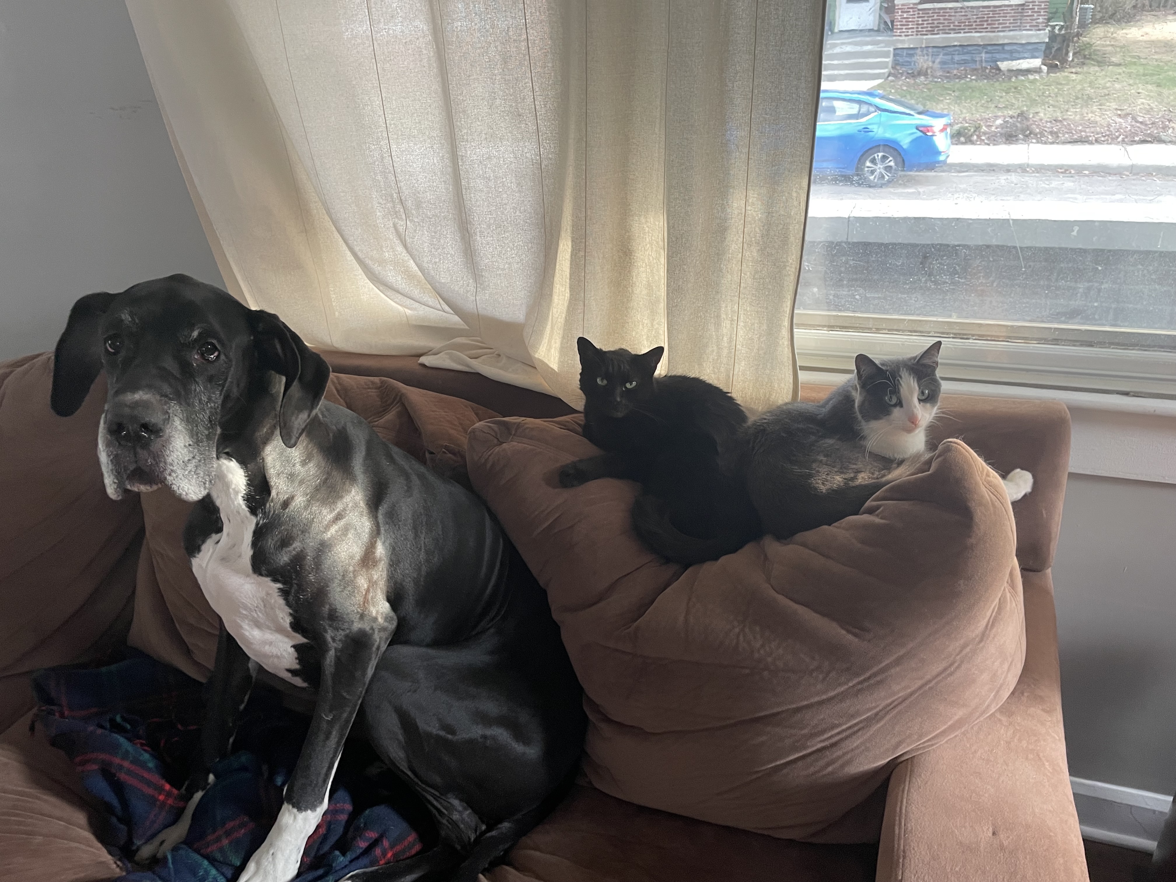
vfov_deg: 53.1
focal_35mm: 26
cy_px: 441
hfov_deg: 67.3
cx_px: 588
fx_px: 883
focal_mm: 4.2
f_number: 1.6
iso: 125
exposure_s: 1/60
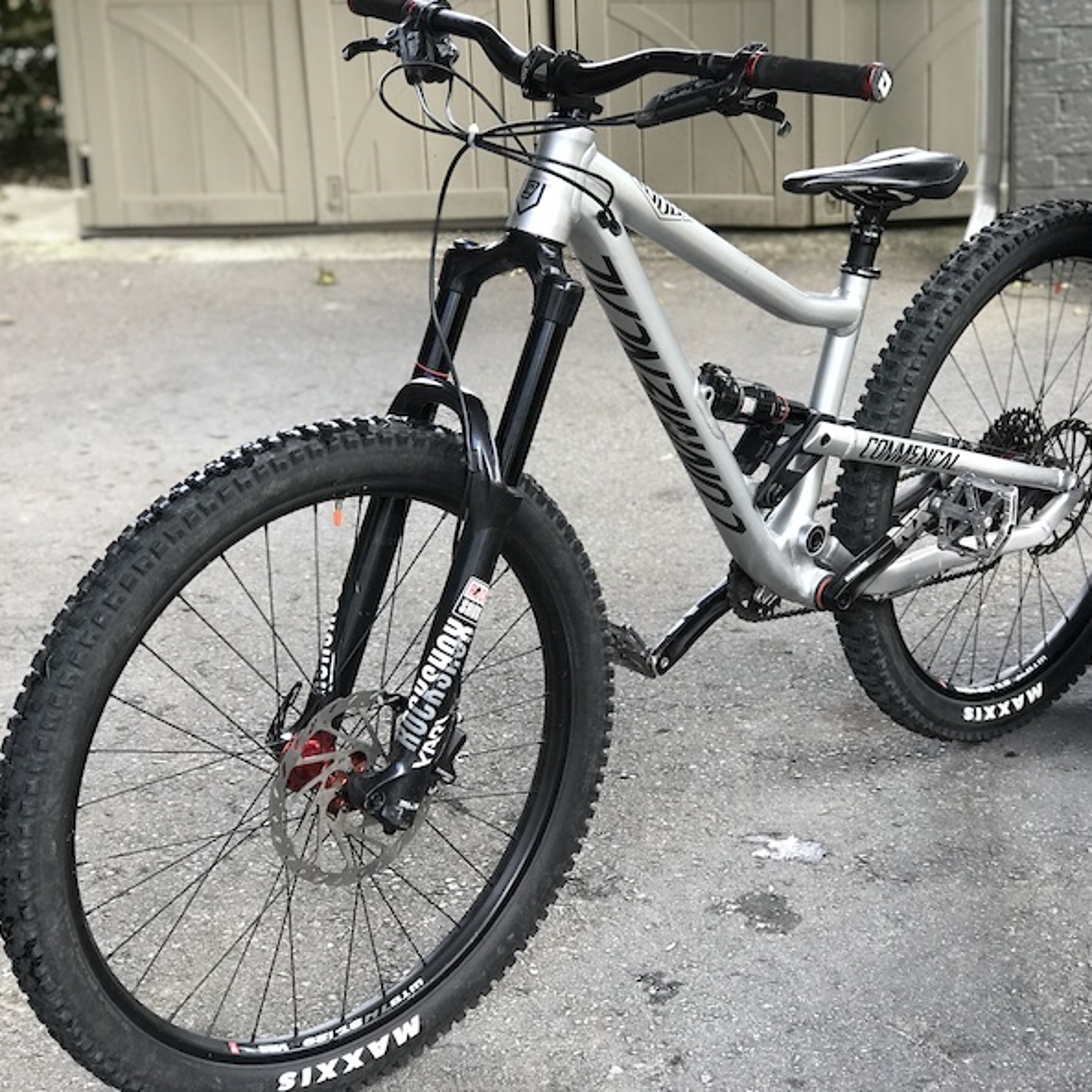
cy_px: 543
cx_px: 578
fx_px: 2427
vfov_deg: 25.4
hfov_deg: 25.4
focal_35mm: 68
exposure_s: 1/60
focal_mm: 6.6
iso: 32
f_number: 2.8
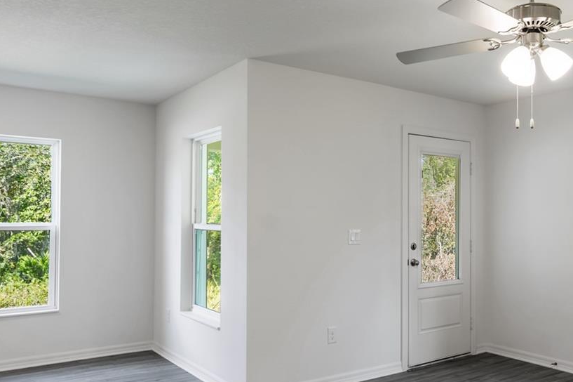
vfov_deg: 28.6
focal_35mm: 47
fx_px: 748
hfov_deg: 41.3
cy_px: 215
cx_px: 390
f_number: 8
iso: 100
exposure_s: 1/80
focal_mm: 16
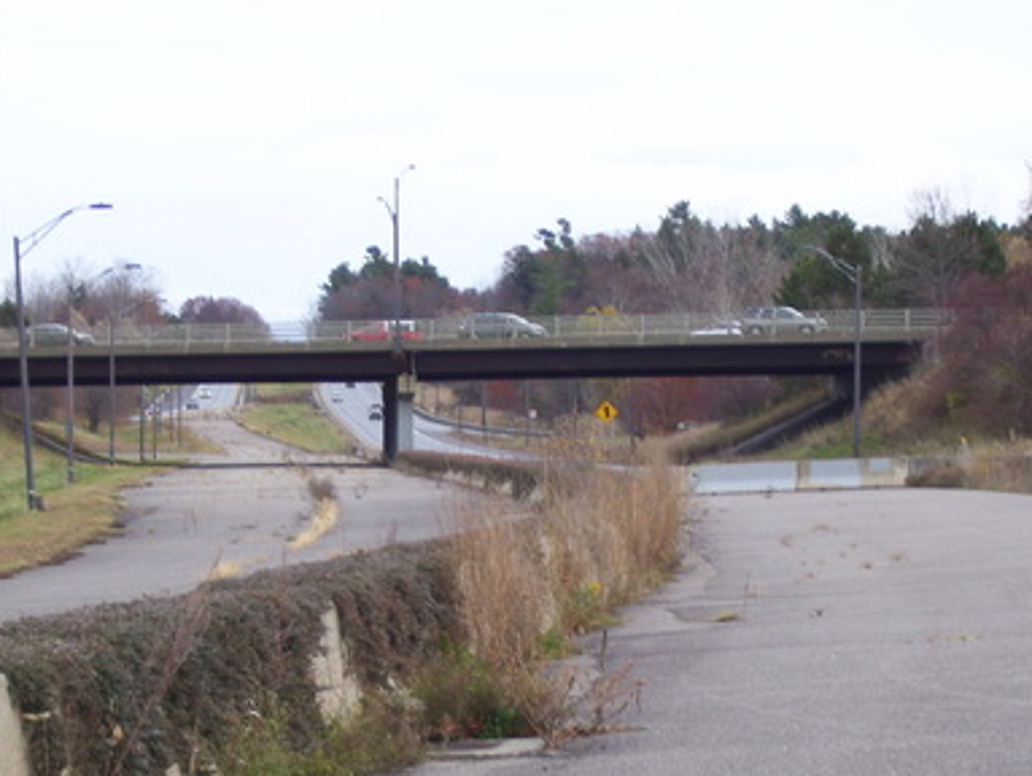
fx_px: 4058
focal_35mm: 136
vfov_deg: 10.9
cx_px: 512
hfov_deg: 14.5
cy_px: 547
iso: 80
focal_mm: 14.3
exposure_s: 1/200
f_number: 4.3
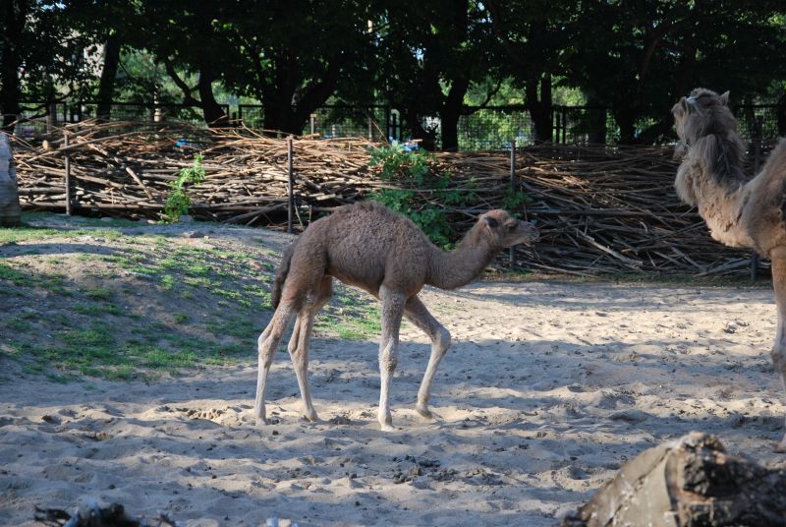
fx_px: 2296
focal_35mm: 105
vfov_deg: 13.1
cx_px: 393
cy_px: 264
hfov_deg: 19.4
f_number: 5.6
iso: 200
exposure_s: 1/200
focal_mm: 70
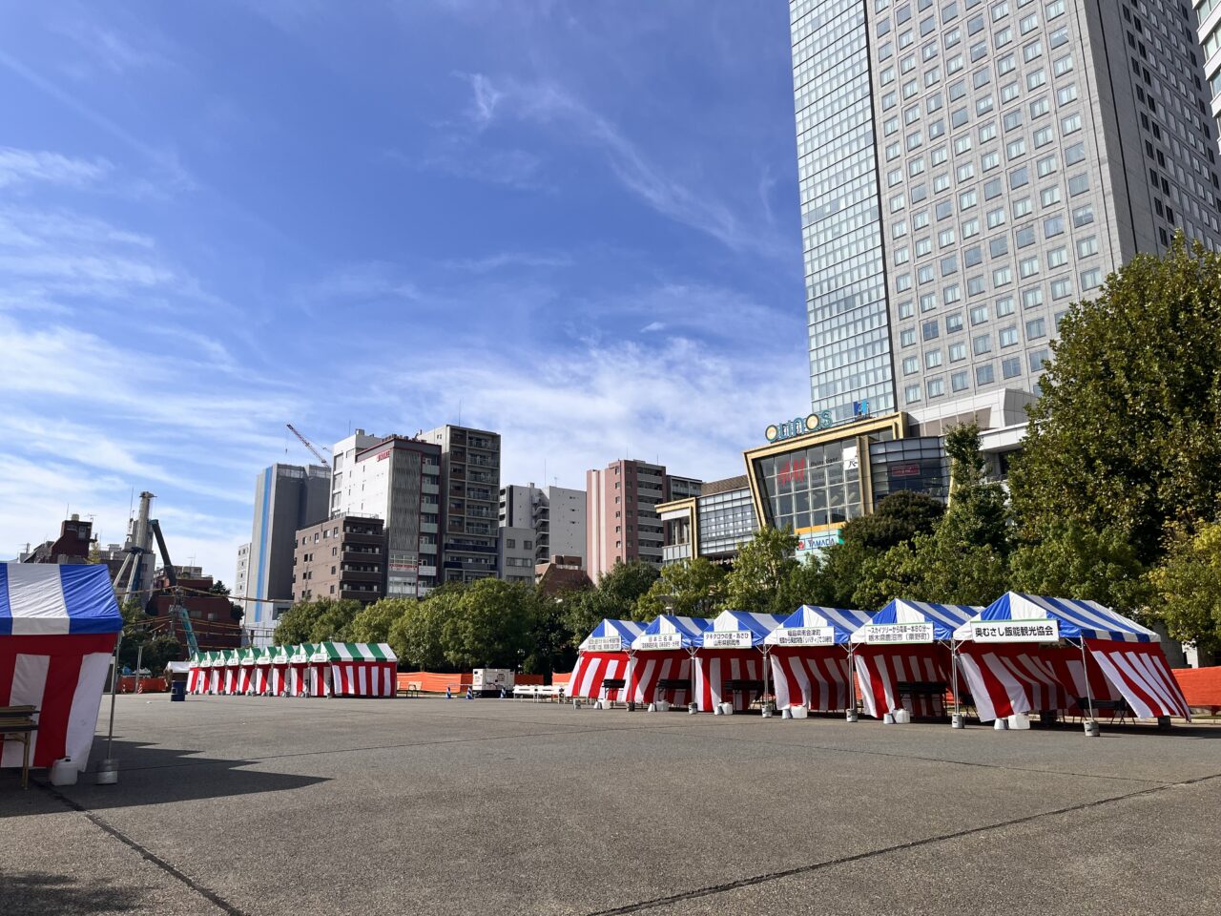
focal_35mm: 26
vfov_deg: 53.1
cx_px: 610
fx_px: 917
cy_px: 458
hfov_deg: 67.3
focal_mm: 5.1
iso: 50
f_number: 1.6
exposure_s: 1/5076
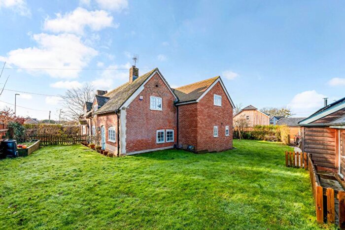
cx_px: 172
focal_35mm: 14
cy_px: 115
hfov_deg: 104.2
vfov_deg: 81.2
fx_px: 134
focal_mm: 14
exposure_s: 1/125
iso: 250
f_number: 8
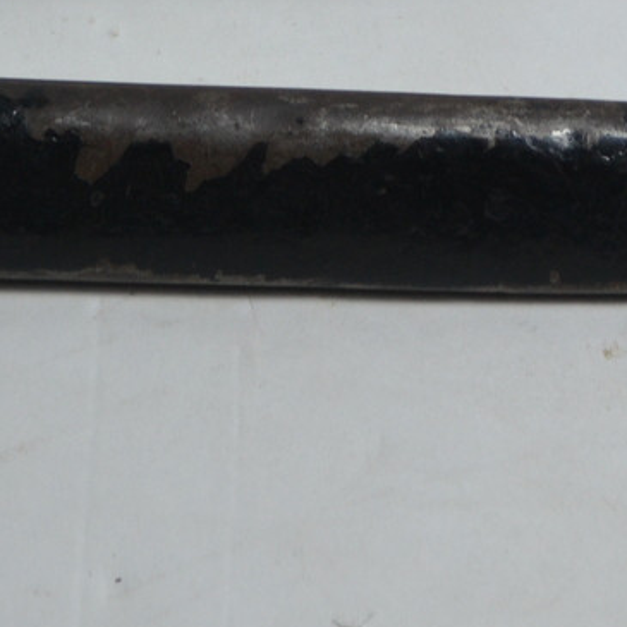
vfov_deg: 9.7
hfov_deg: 9.7
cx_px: -55
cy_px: 16
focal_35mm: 179
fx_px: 3668
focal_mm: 32
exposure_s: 1/20
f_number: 4.8
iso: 400
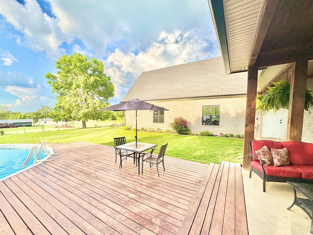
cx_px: 147
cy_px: 124
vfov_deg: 81.7
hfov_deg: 98.1
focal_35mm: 15
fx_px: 136
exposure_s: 1/1126
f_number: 2.2
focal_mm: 2.22
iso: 50
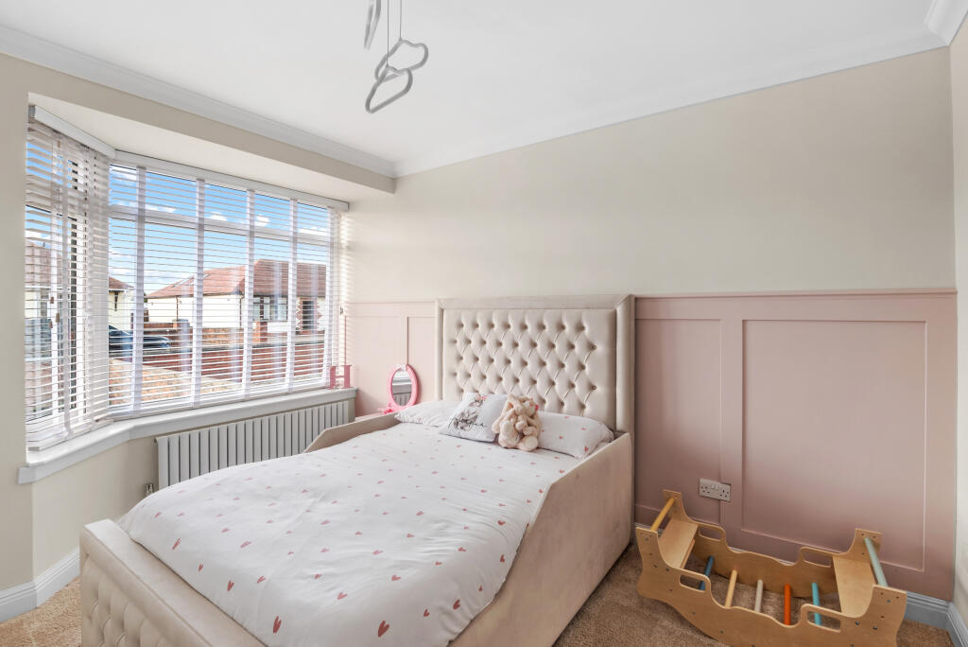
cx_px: 484
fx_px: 430
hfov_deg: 96.7
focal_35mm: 16
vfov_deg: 73.8
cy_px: 324
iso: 250
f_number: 9
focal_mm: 16
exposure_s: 1/15
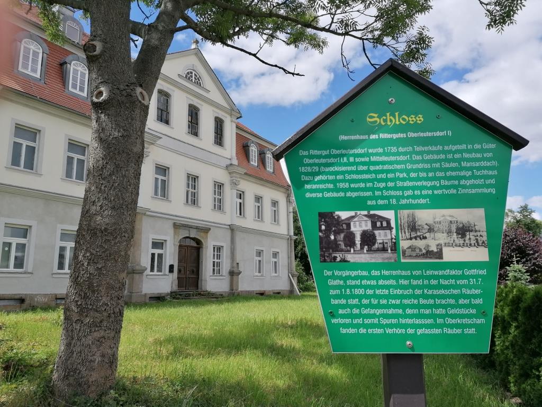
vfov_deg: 51.4
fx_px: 423
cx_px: 271
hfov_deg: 65.3
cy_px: 204
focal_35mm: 27
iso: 50
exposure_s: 1/1938
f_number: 1.8
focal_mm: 4.75
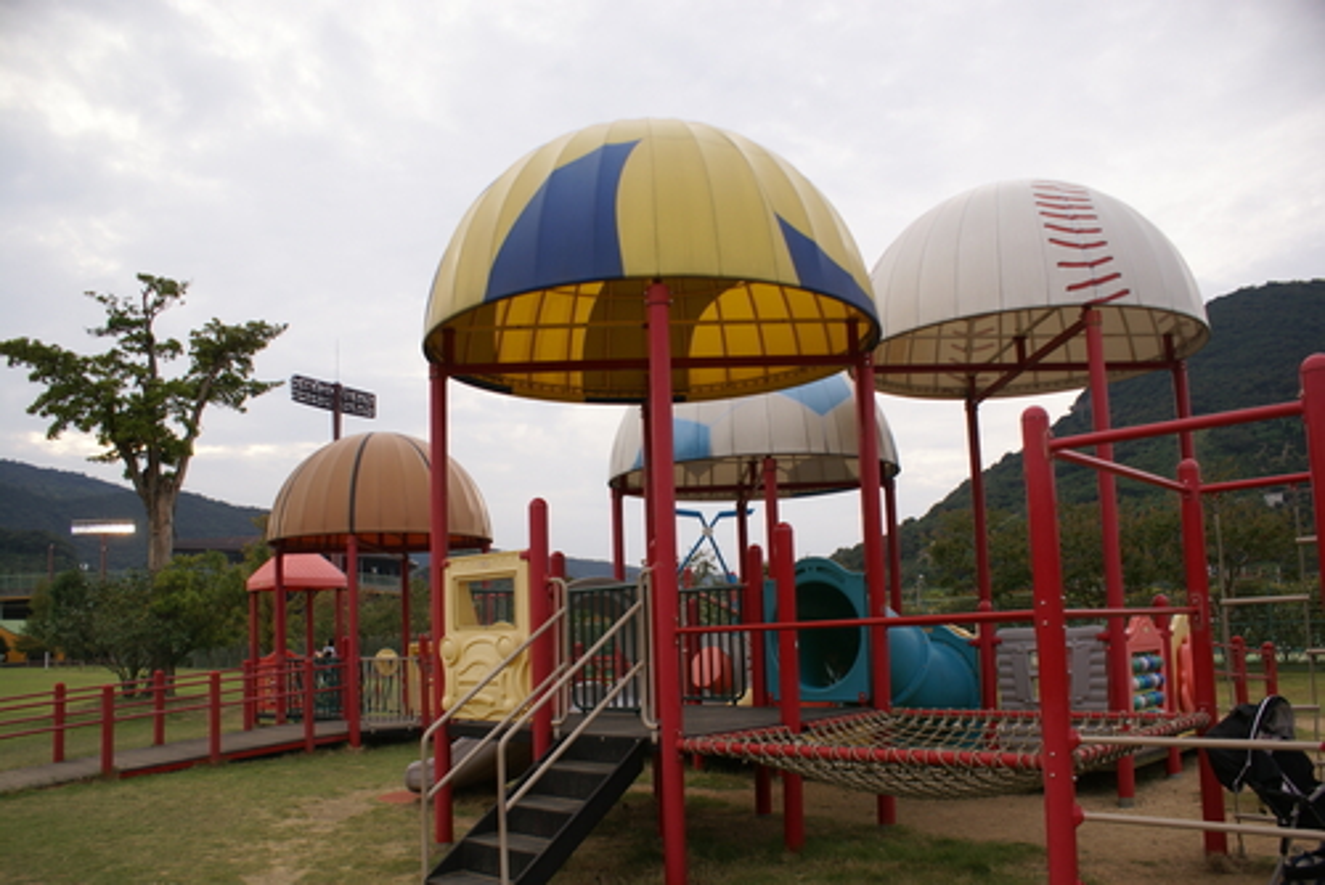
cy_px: 442
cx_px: 662
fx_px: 994
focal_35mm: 27
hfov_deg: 67.4
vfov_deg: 48.0
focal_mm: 18
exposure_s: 1/125
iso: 125
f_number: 3.5
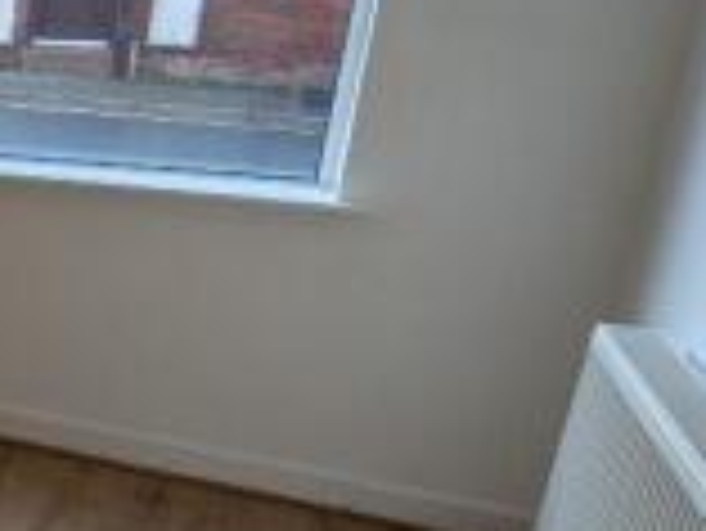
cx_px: -432
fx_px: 980
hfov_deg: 25.5
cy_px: 277
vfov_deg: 30.3
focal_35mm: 48
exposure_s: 1/57.9
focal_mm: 1.95
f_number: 2.2
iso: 36
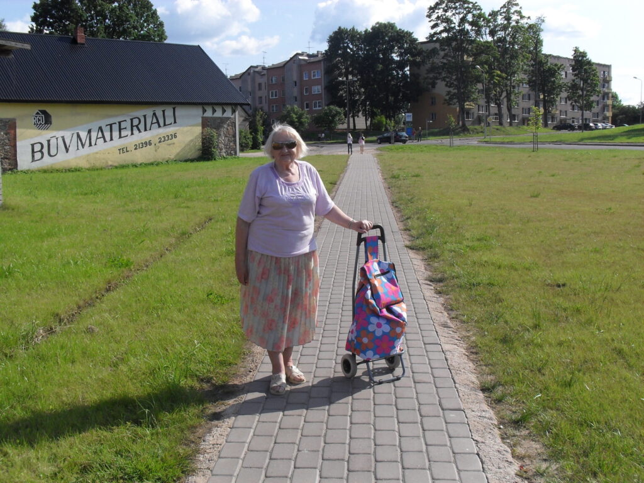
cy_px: 242
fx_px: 707
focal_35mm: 38
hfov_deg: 49.0
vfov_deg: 37.7
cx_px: 322
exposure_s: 1/250
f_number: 8.3
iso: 80
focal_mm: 6.3
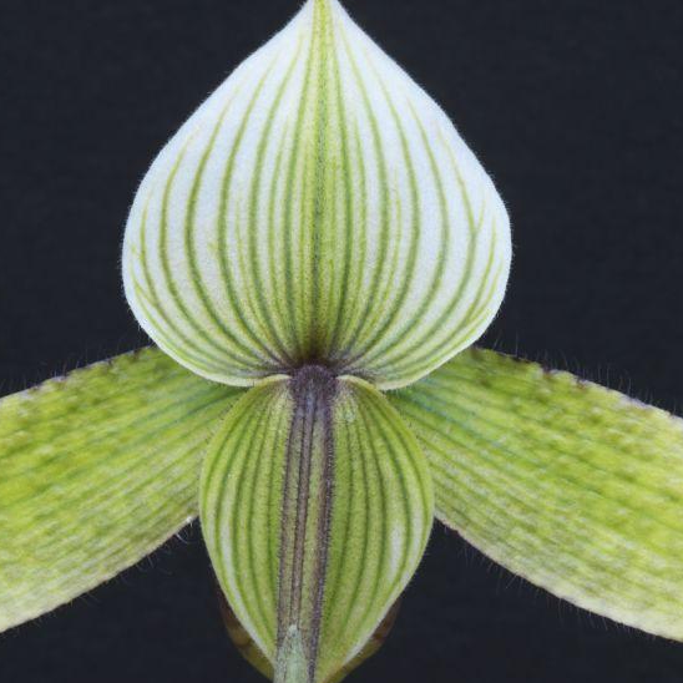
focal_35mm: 143
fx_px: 3192
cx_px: 287
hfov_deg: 12.2
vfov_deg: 12.2
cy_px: 346
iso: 640
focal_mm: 90
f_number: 22
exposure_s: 1/15
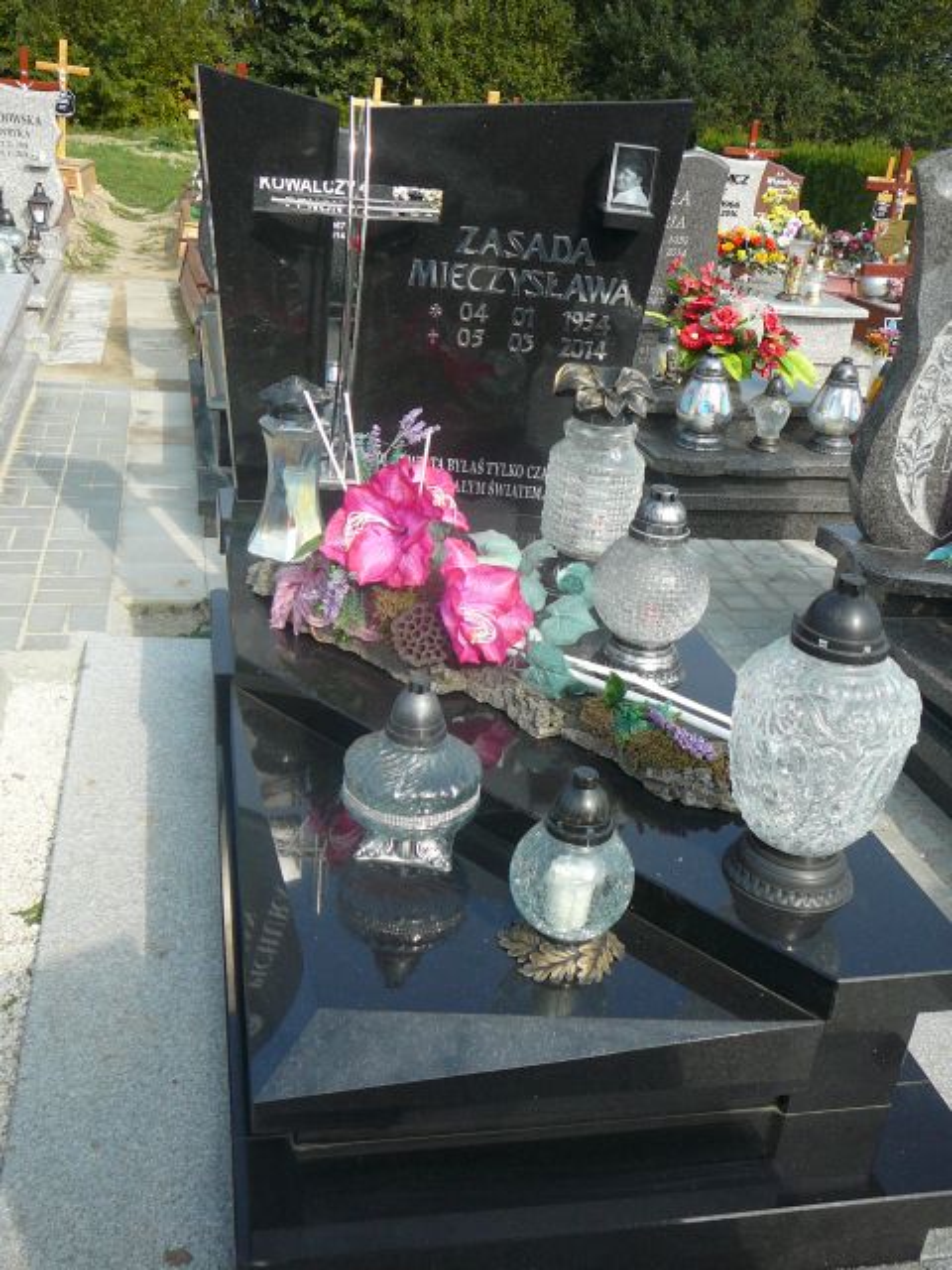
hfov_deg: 40.7
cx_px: 476
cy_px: 635
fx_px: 1283
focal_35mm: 35
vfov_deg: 52.6
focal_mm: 5.2
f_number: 2.8
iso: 80
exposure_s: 1/640
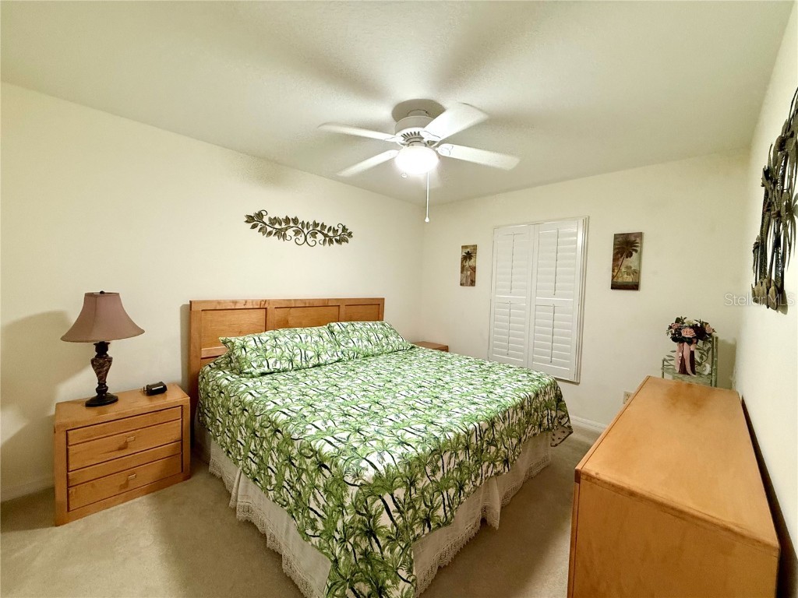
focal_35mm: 14
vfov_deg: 85.7
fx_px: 323
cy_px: 299
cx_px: 399
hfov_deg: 102.1
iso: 250
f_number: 2.2
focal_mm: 2.22
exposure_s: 1/60
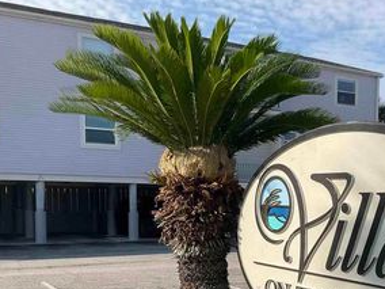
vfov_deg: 27.7
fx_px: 567
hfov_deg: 36.3
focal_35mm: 51
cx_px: 306
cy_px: 248
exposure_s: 1/2141
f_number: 1.8
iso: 16
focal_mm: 3
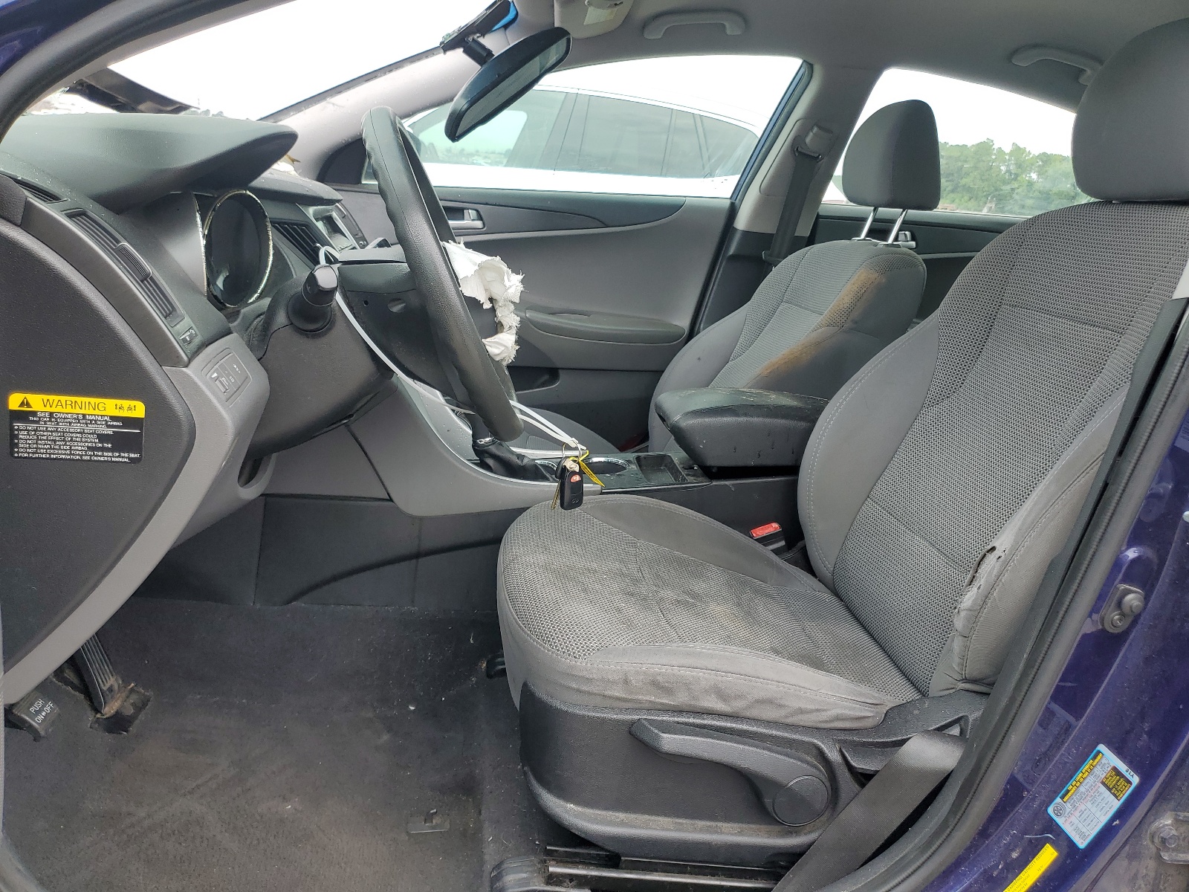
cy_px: 446
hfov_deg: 67.3
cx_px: 594
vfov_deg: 53.1
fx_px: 893
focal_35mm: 26
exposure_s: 1/625
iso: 50
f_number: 1.5
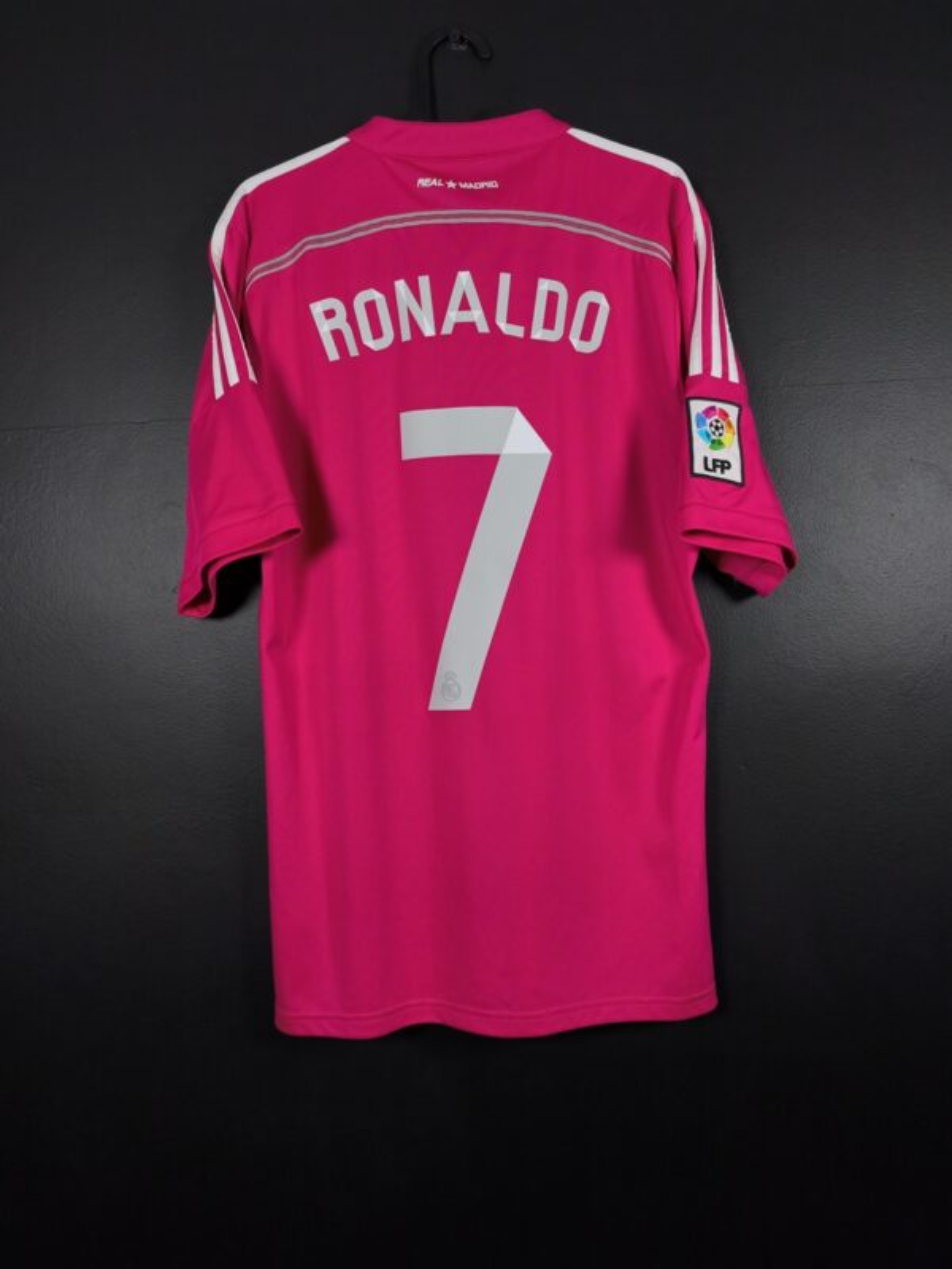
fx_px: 843
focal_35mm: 23
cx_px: 476
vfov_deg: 73.9
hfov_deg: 58.9
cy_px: 634
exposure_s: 1/160
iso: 400
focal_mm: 6.57
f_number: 1.6
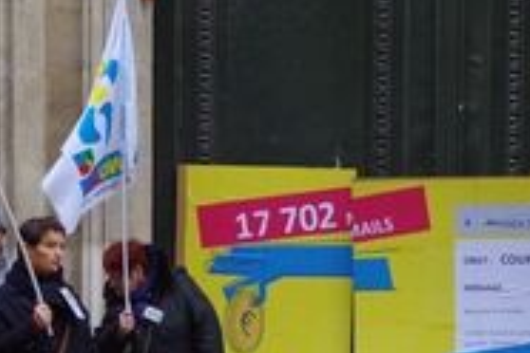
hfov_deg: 23.1
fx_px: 1281
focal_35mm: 87
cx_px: 399
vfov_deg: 15.6
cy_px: 305
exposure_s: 1/125
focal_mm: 24
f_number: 5
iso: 6400
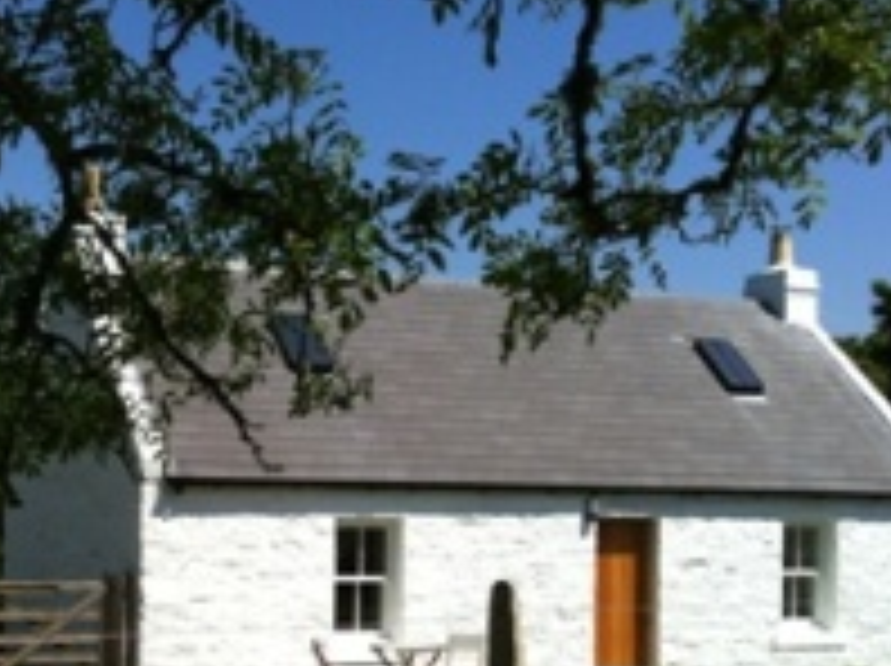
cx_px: 238
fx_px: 1645
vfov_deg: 22.6
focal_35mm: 64
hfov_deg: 29.9
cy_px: 508
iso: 80
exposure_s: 1/1676
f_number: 2.8
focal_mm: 3.85
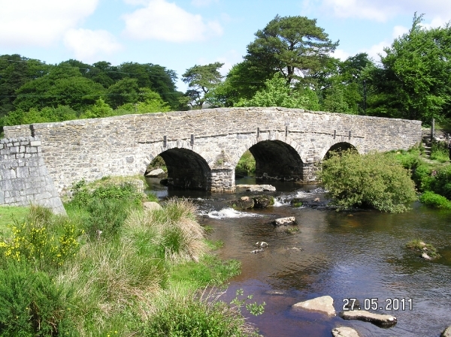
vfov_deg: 37.7
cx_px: 226
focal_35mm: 38
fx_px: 495
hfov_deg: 49.0
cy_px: 168
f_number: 5.6
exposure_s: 1/350
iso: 100
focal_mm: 7.8
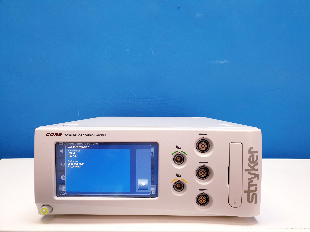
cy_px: 116
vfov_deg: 53.1
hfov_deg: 67.3
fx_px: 233
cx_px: 155
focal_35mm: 26
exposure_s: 1/50
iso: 160
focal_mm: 4.3
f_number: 2.4
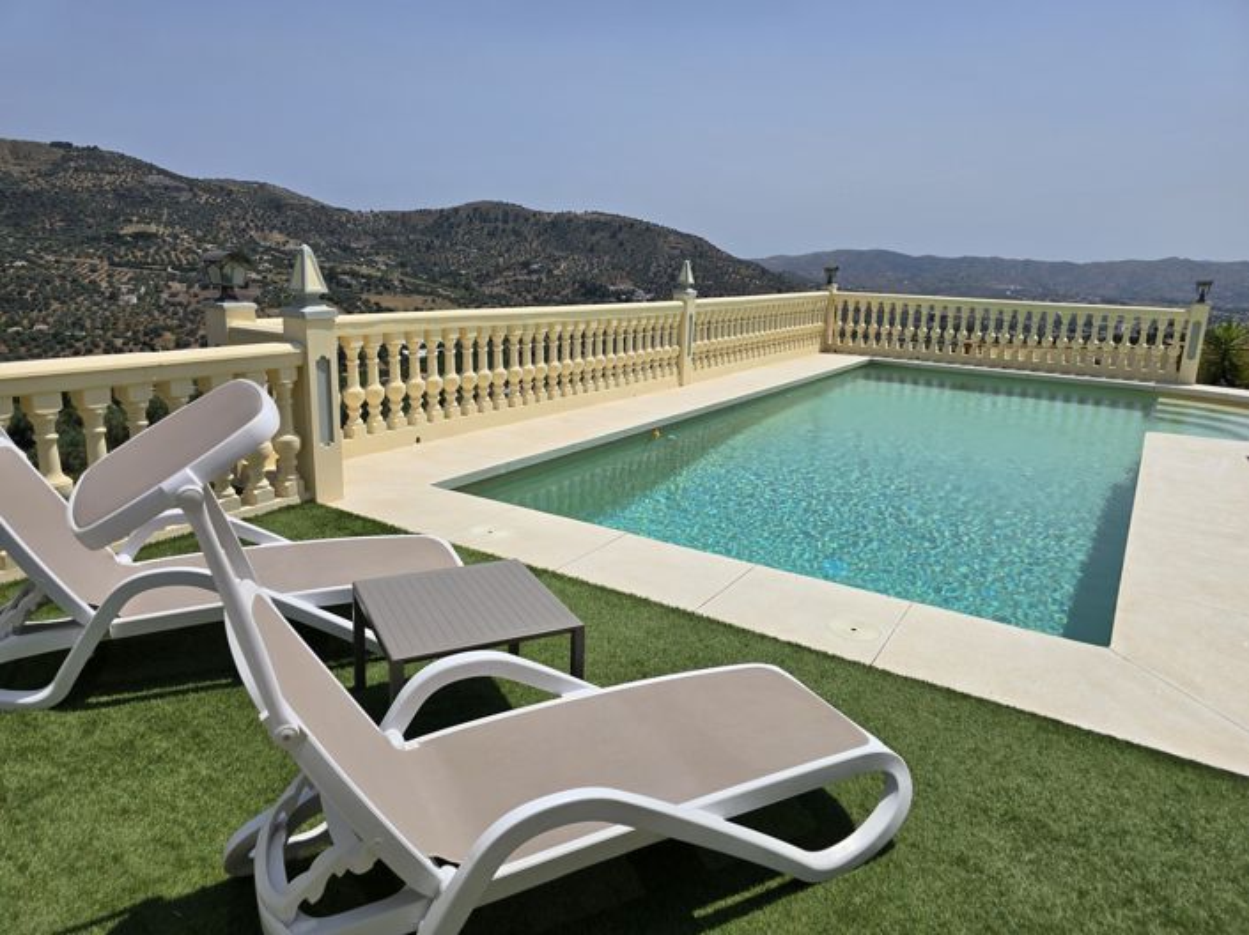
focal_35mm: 23
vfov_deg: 58.8
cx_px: 624
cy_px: 468
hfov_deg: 74.0
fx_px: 829
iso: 12
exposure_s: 1/2122
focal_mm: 6.3
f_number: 1.7
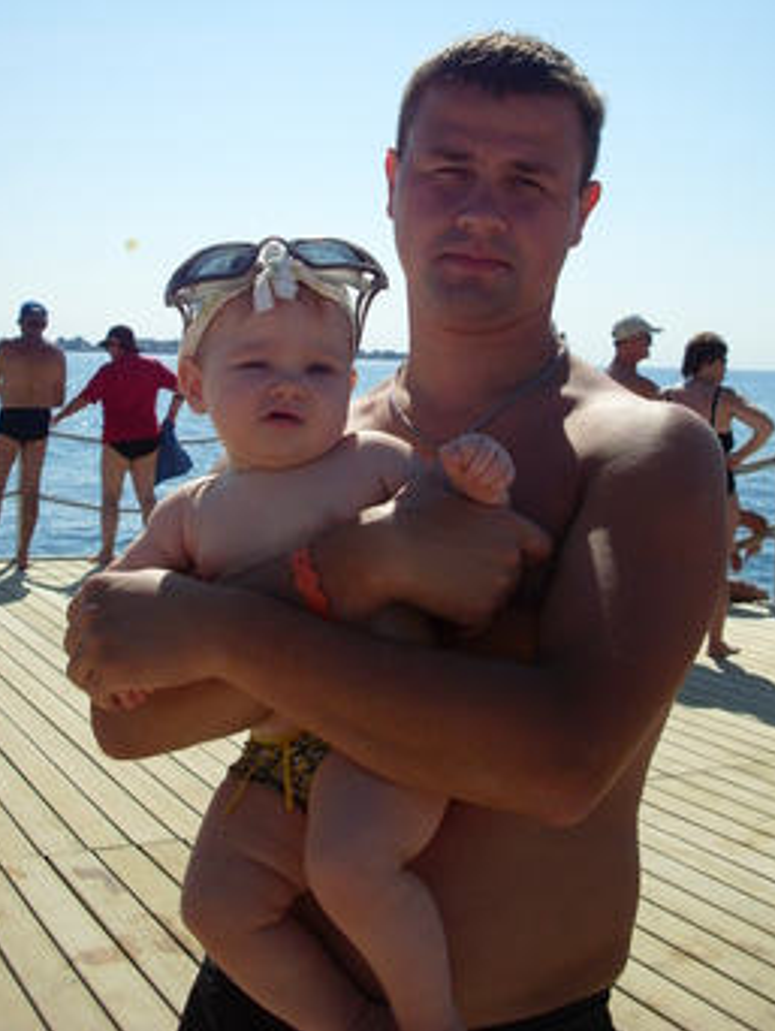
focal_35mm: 50
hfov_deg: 29.1
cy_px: 359
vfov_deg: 37.8
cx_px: 422
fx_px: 1491
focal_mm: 6.3
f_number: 7.7
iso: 80
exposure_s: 1/500
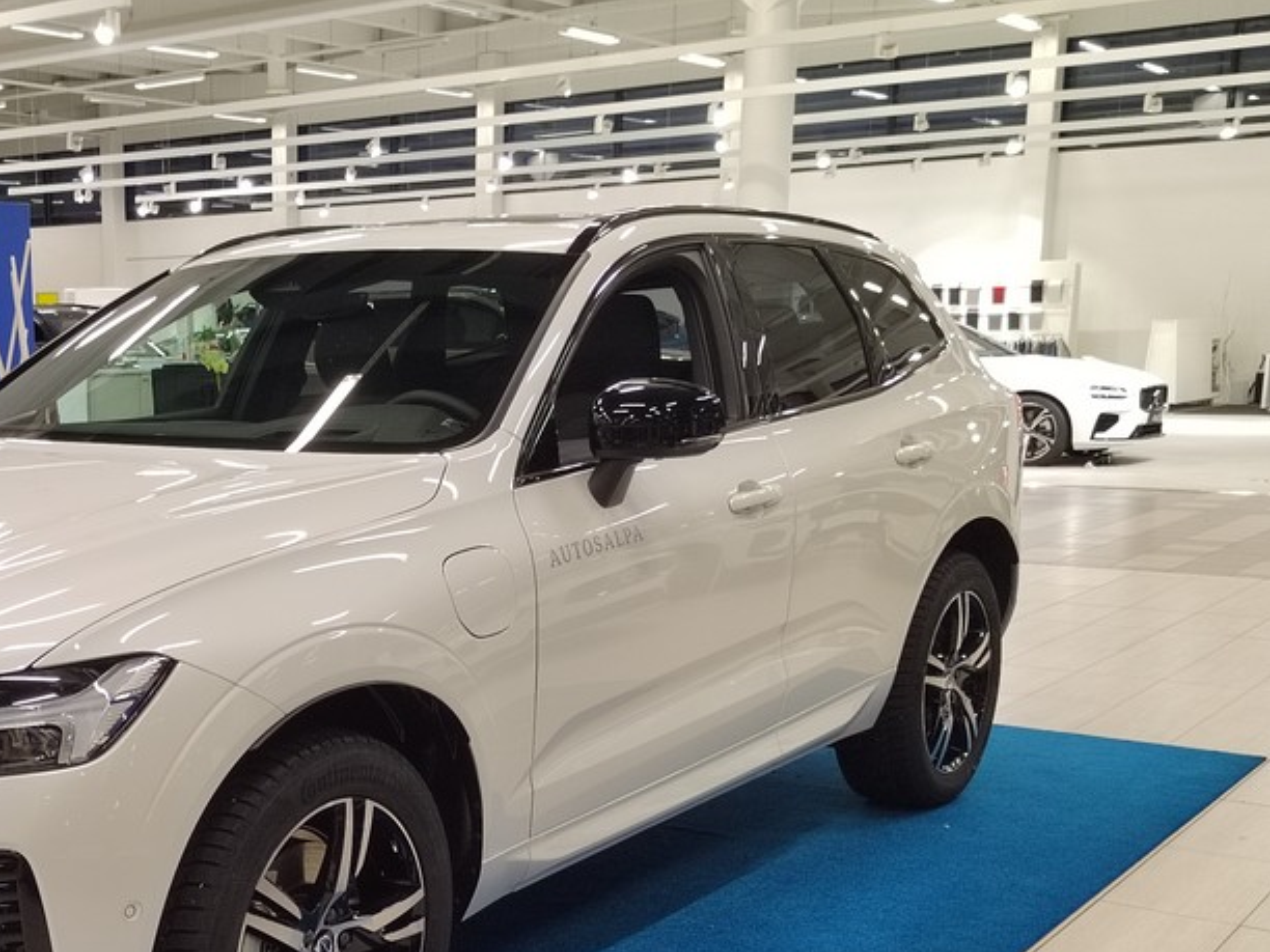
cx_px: 221
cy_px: 718
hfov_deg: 37.9
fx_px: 1761
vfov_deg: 29.8
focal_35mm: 48
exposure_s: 1/50
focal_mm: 5.52
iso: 859
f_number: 1.9
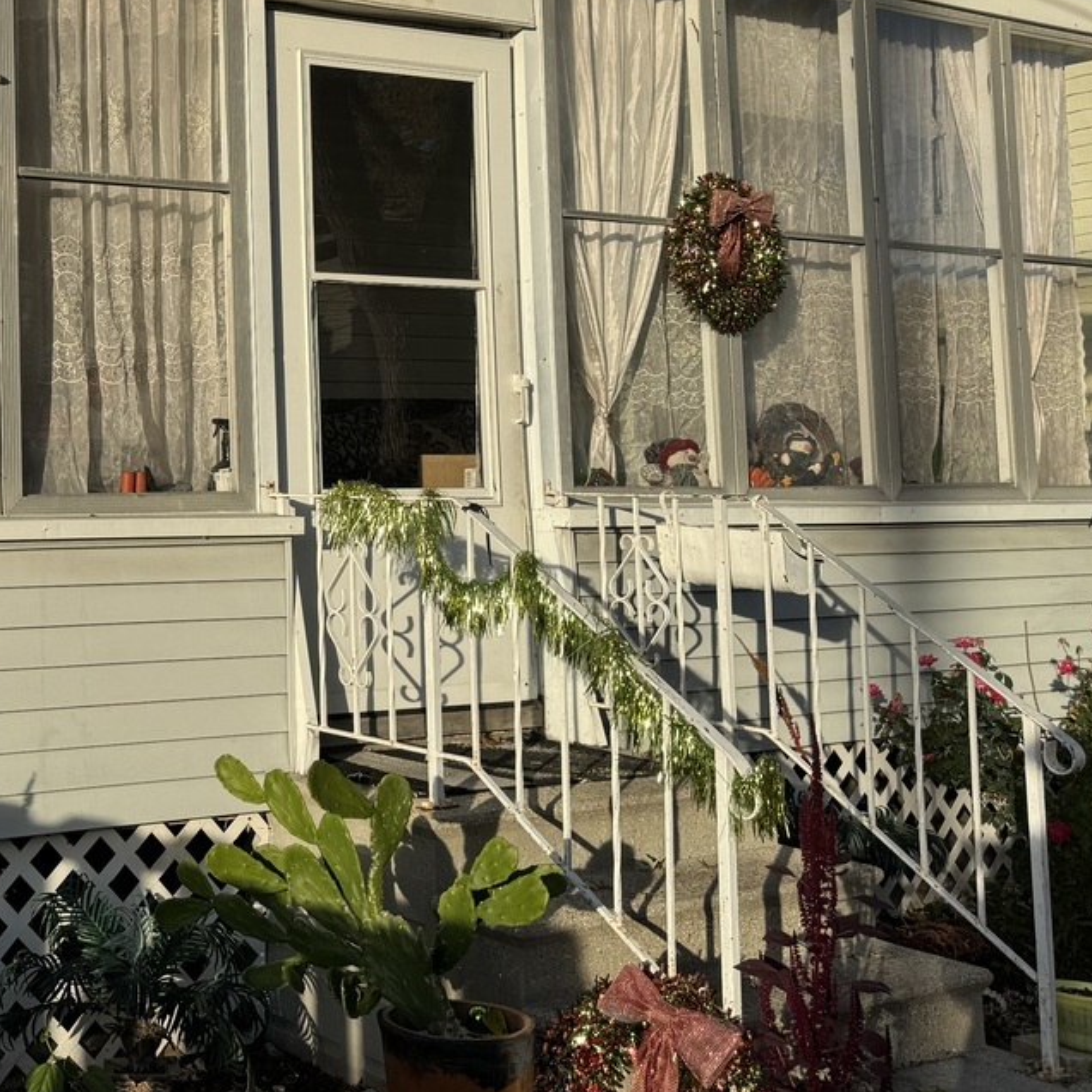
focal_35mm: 48
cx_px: 0
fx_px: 1713
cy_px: 362
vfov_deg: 35.0
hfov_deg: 32.5
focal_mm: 6.76
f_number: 1.78
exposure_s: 1/4310
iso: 80
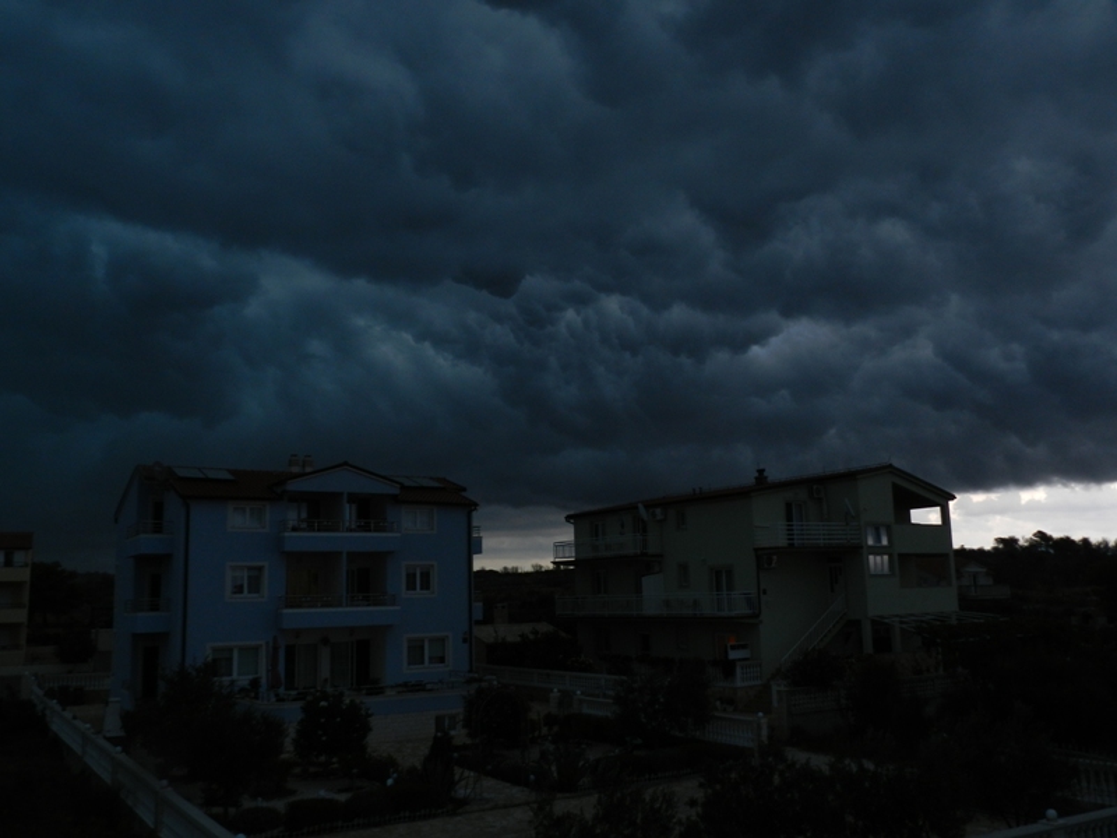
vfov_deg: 44.2
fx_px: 1033
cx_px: 558
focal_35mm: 32
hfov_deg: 56.8
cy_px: 419
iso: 160
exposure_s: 1/80
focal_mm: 5.6
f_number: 3.7
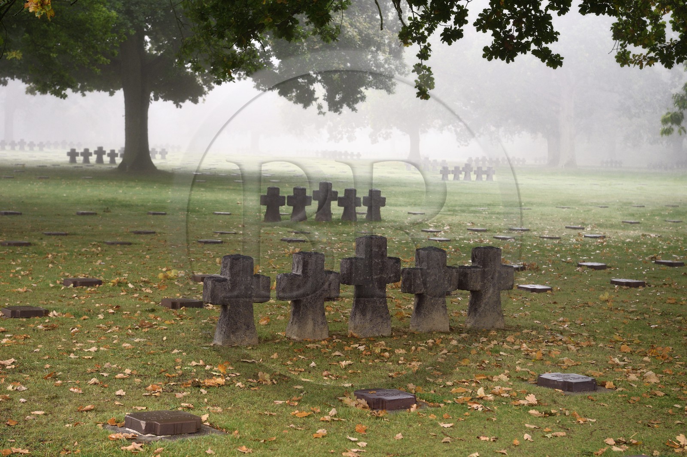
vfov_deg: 19.4
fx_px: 1335
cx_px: 344
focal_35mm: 70
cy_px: 228
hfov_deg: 28.9
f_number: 6.3
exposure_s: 1/160
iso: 800
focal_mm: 70
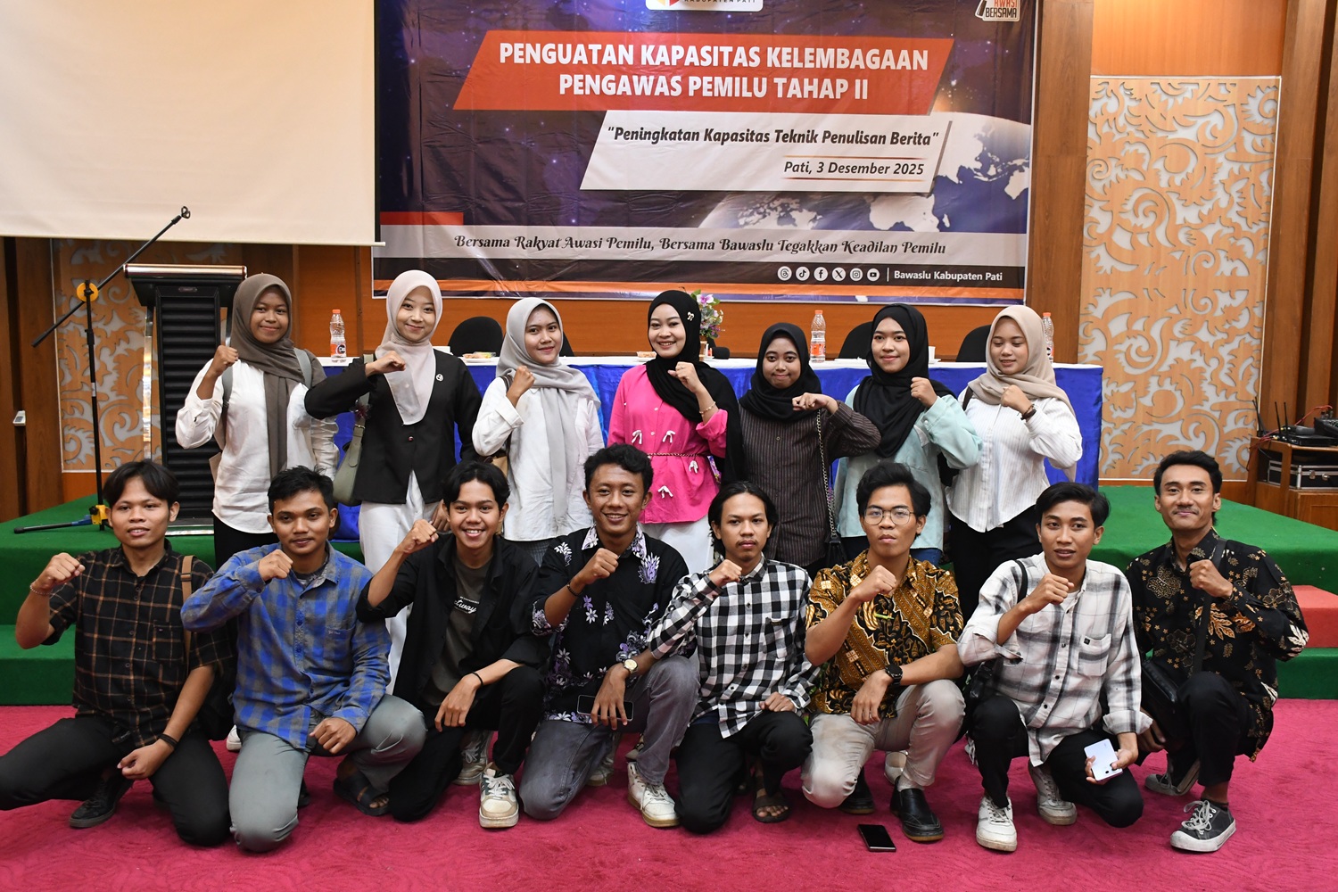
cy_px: 446
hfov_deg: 57.2
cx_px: 669
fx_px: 1226
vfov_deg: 40.0
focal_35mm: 33
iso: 3200
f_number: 5
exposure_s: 1/30
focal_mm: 22
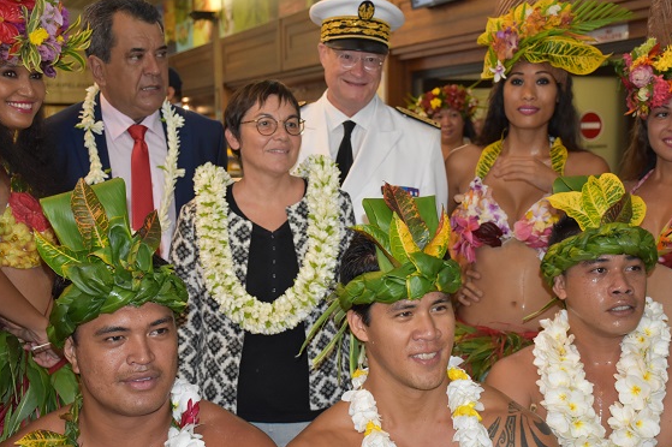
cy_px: 227
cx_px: 323
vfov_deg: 24.6
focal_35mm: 55
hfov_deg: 36.3
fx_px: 1026
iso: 1600
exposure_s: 1/60
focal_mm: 32
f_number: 4
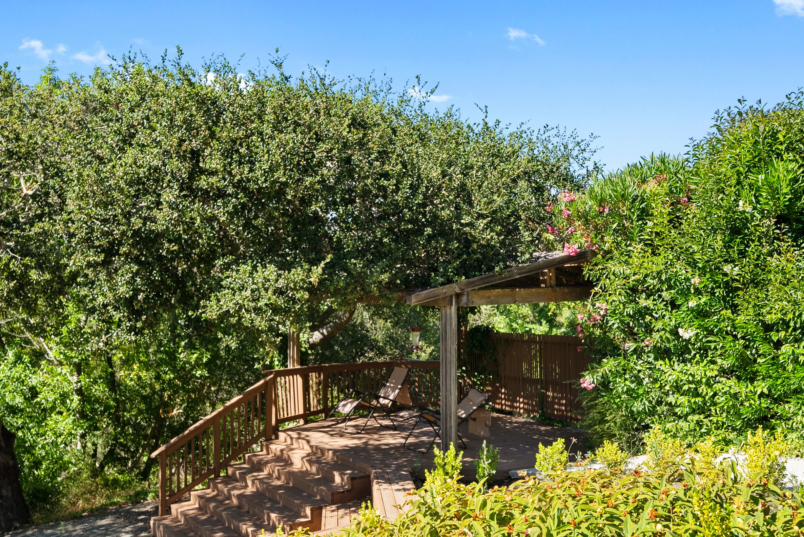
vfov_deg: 37.8
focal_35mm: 35
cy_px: 296
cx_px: 441
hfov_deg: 54.3
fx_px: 782
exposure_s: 1/160
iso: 200
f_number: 8
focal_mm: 20
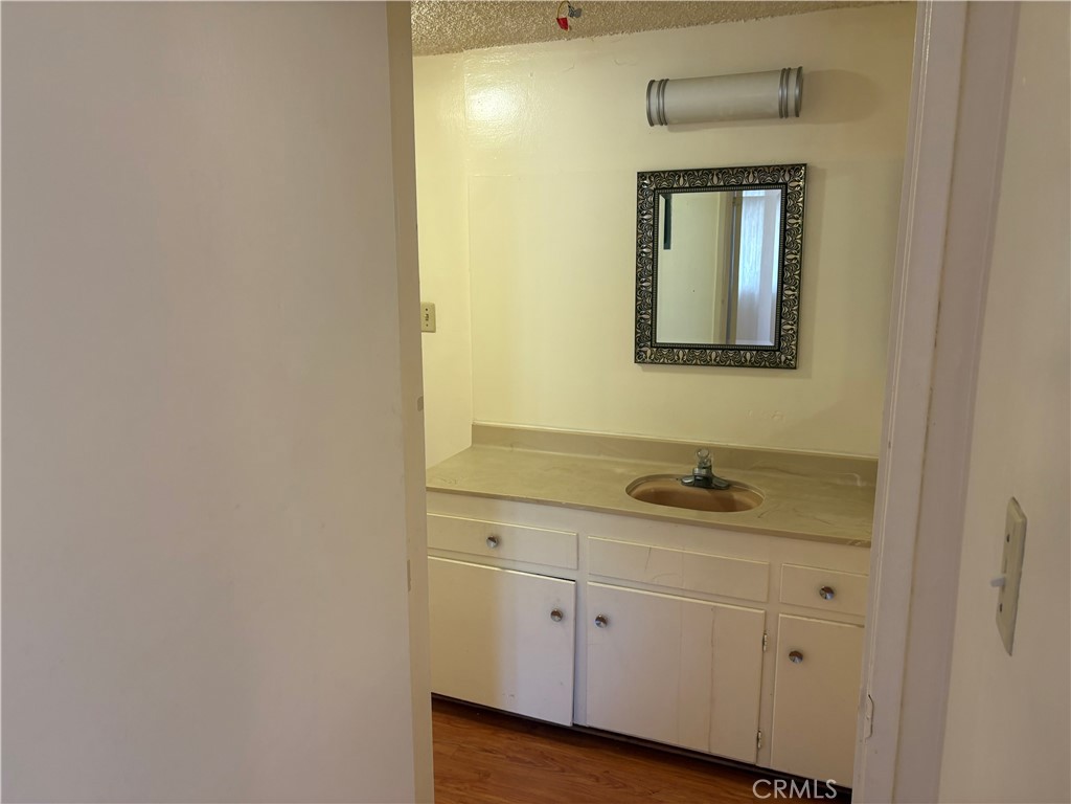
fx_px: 804
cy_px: 402
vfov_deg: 53.1
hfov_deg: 67.3
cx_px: 536
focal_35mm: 26
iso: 125
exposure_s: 1/72
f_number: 1.6
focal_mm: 5.96
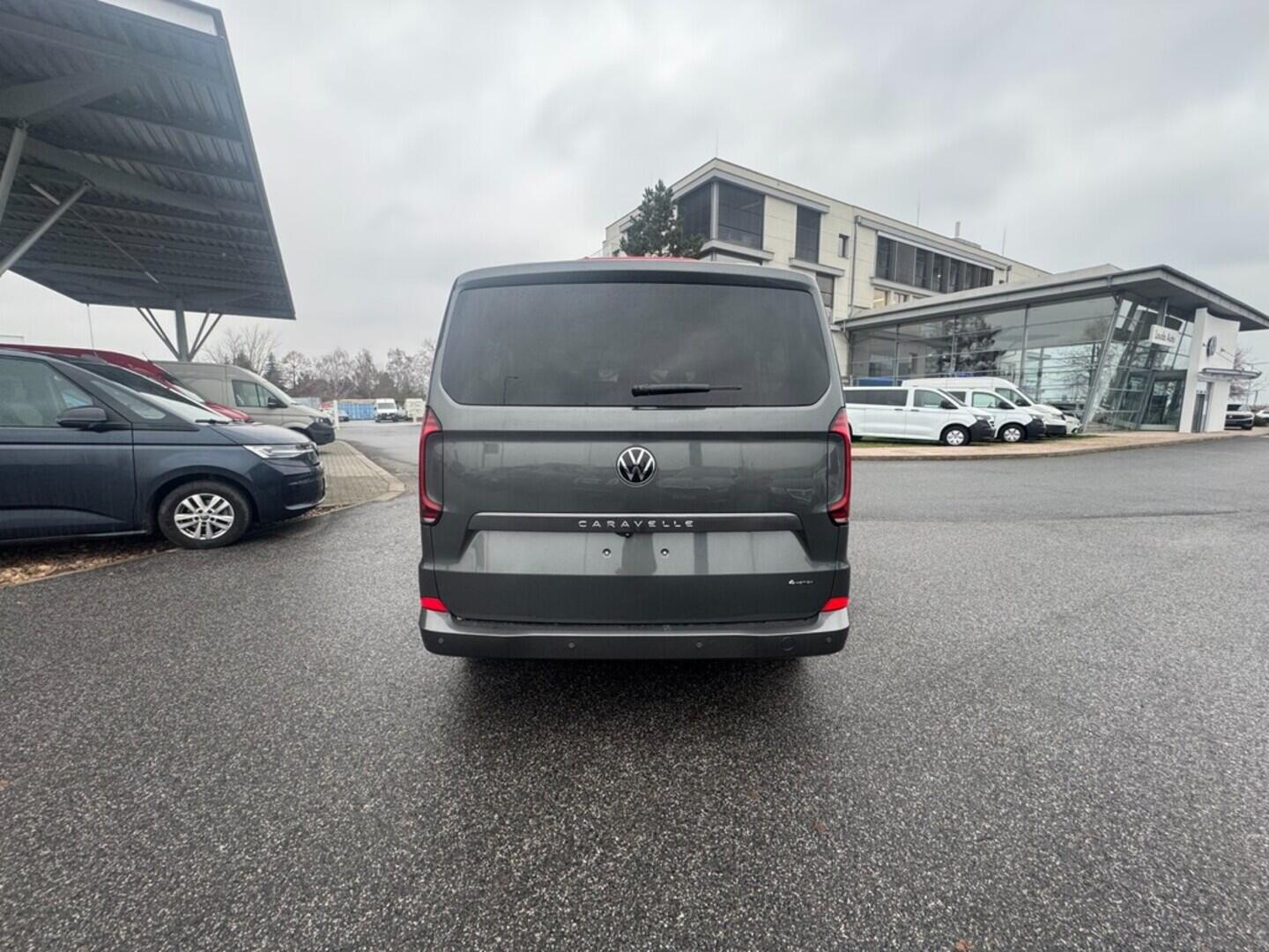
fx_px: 513
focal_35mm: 14
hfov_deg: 102.1
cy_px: 476
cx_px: 634
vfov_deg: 85.7
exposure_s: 1/99
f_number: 2.2
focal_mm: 2.22
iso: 125
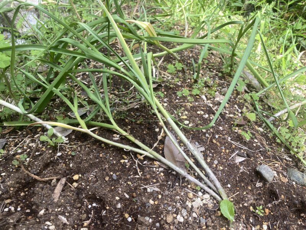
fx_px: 230
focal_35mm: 26
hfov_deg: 67.3
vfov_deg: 53.1
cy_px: 115
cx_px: 153
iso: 32
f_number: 1.8
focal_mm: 4.25
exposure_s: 1/235
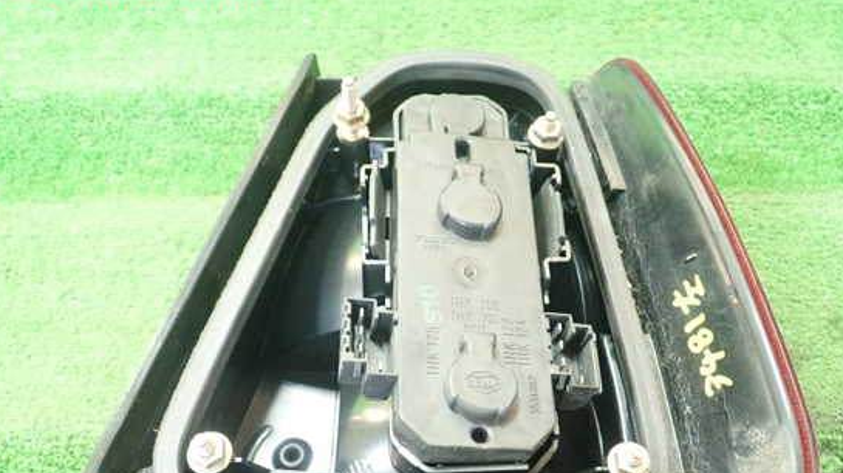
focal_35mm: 36
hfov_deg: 55.3
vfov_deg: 32.6
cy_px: 309
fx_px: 804
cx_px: 445
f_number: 2.3
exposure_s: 1/80
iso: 800
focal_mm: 5.5
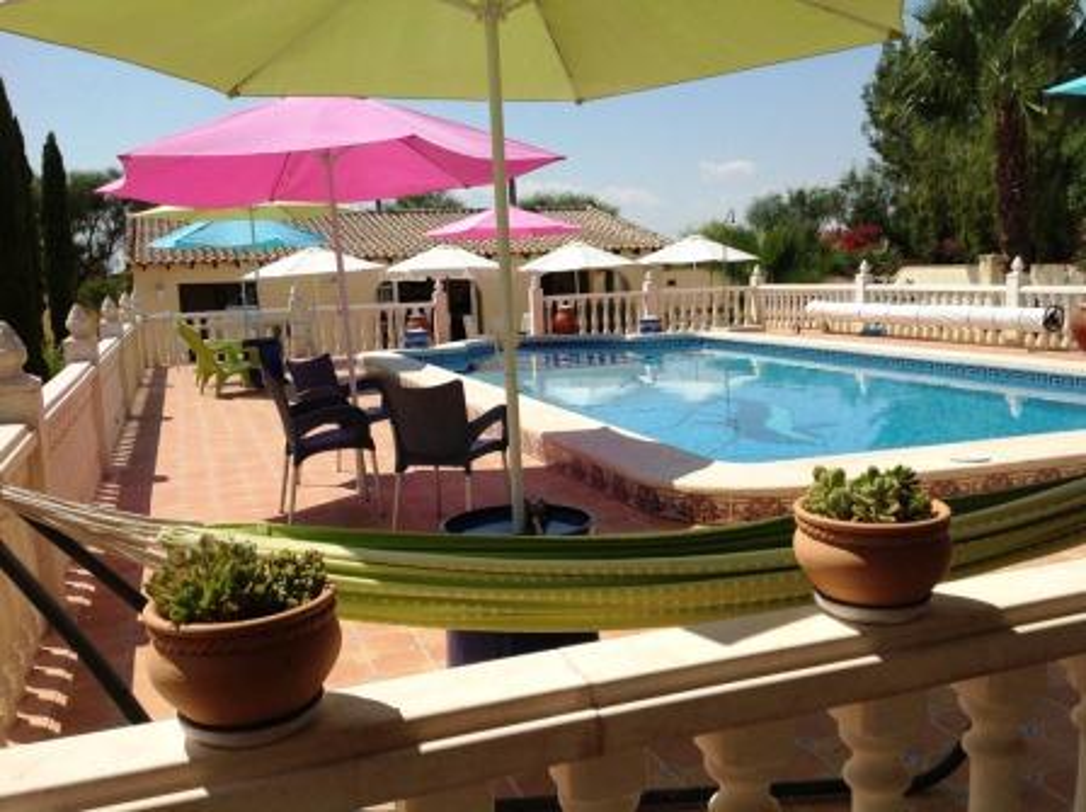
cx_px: 543
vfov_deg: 40.6
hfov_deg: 52.7
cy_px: 406
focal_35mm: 35
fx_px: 1097
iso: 64
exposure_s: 1/3367
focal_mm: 4.28
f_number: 2.4
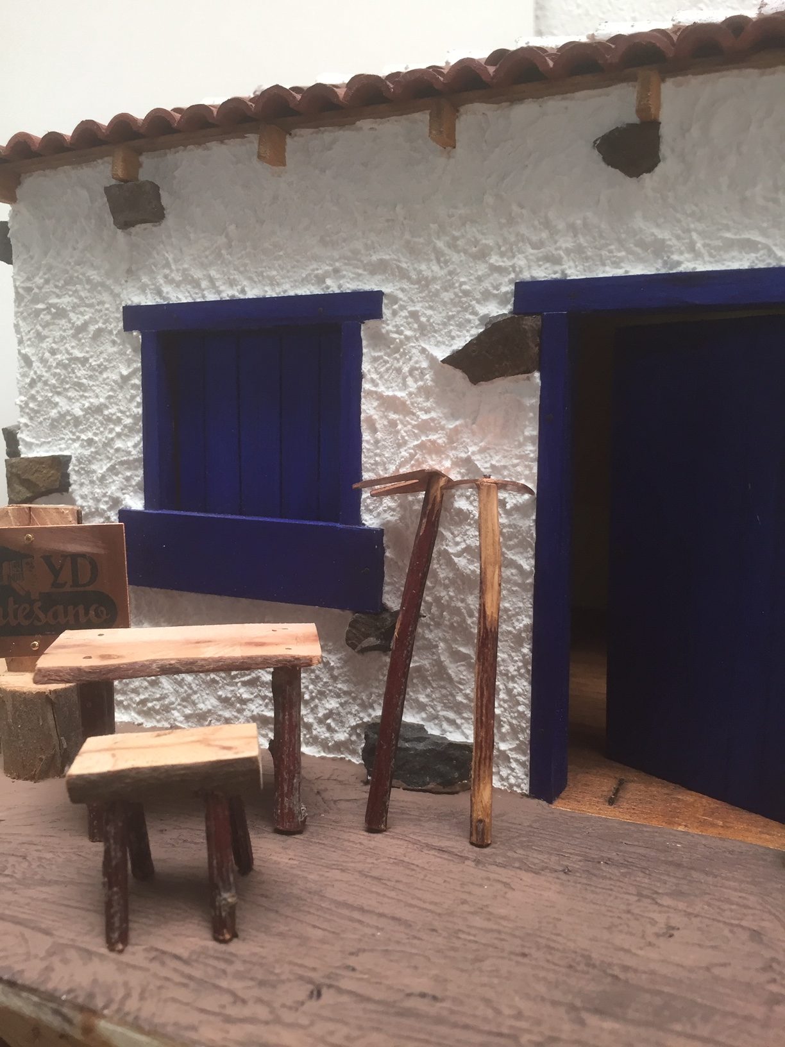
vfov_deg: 61.7
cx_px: 392
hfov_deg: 48.2
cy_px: 524
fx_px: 877
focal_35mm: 29
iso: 40
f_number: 2.2
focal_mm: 4.15
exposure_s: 1/33
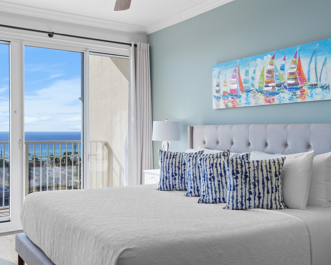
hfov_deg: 46.8
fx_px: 382
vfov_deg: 38.2
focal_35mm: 39
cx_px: 151
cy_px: 132
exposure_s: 1/100
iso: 100
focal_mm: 34
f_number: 4.5
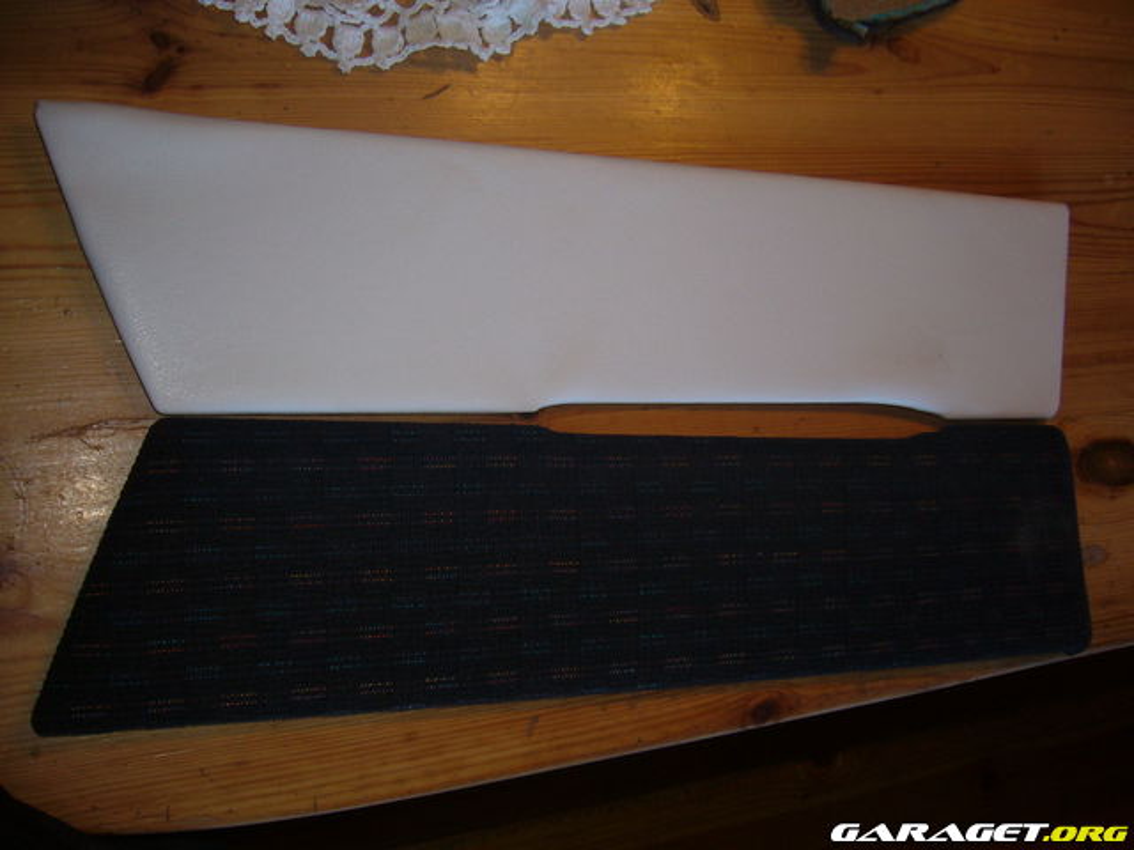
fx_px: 1147
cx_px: 567
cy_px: 425
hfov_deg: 52.6
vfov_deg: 40.7
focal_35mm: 35
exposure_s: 1/60
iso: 100
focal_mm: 5.8
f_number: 2.8
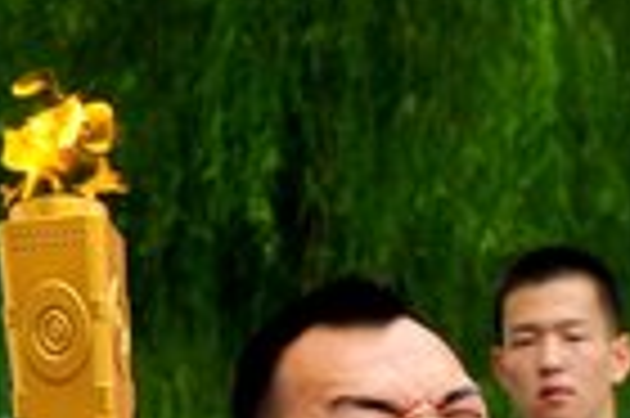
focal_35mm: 300
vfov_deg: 4.5
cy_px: 796
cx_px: 140
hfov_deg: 6.9
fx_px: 5244
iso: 1000
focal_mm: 70
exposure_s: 1/320
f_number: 9
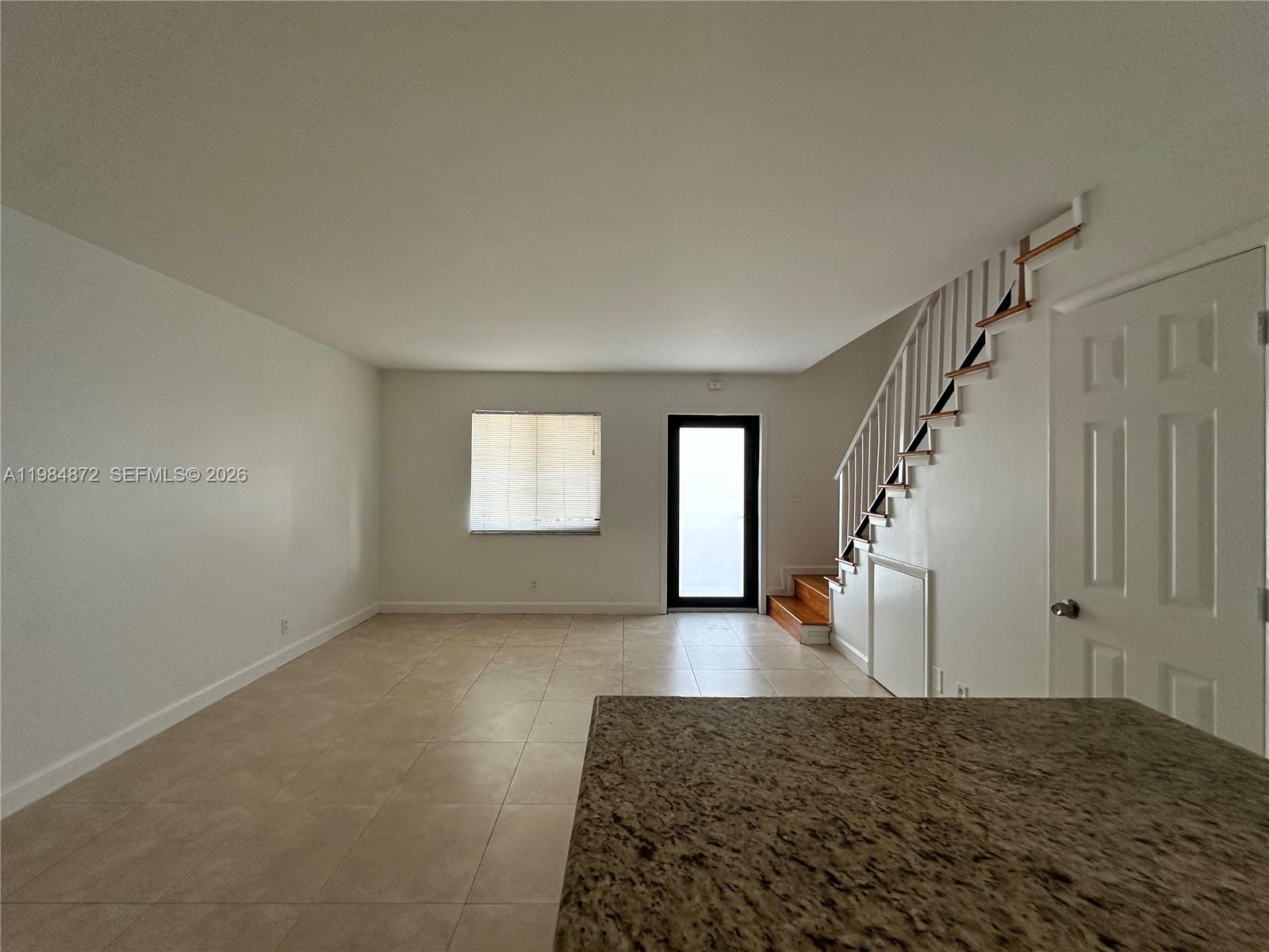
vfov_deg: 85.7
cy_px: 476
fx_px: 513
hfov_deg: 102.1
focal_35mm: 14
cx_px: 634
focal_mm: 2.22
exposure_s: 1/120
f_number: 2.2
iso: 160
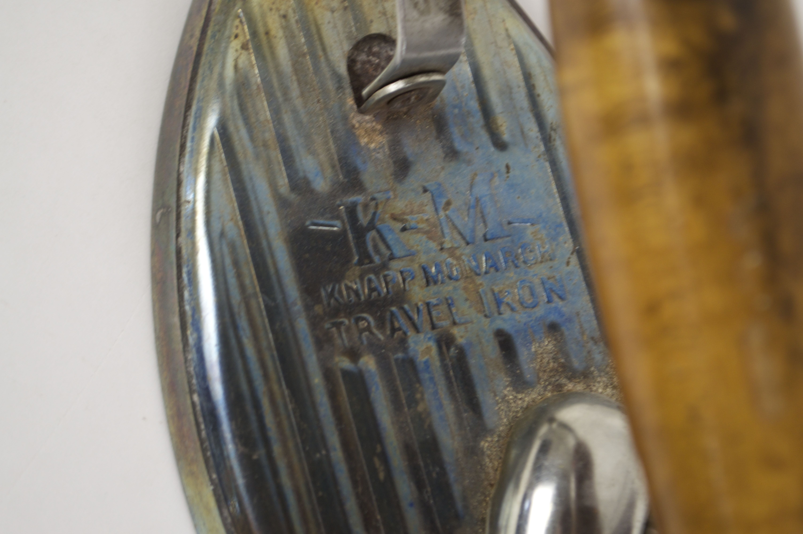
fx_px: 1839
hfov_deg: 24.6
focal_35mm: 82
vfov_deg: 16.5
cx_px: 402
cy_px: 267
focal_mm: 55
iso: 400
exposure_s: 1/20
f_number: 5.6
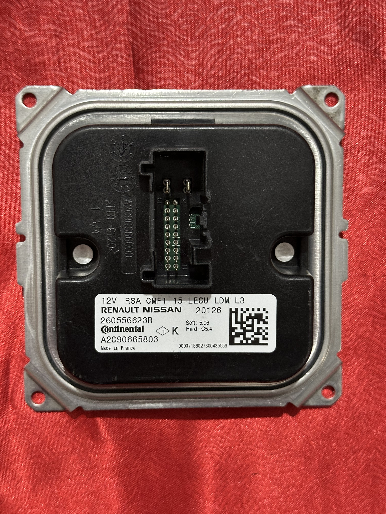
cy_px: 257
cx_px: 193
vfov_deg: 39.7
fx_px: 714
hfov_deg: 30.3
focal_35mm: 48
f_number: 1.78
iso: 400
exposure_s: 1/33
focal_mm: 6.86
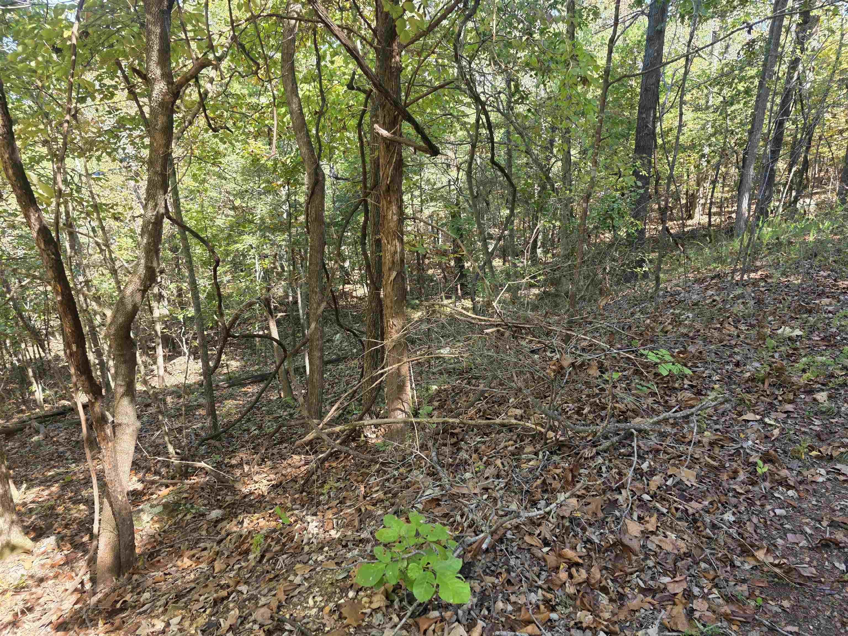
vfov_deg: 58.9
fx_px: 563
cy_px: 318
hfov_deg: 73.9
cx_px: 424
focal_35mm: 23
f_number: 1.7
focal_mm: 6.3
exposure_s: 1/180
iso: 100
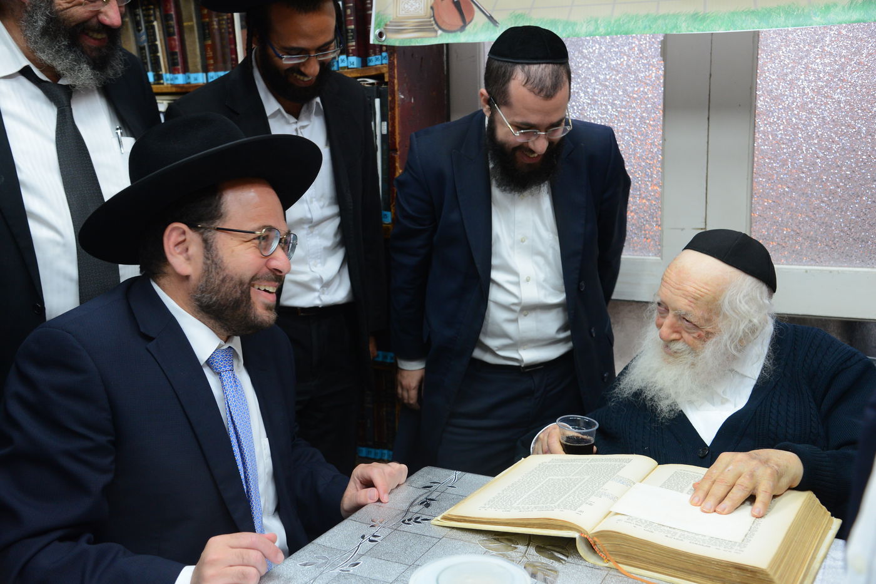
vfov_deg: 35.0
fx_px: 924
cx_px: 438
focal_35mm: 38
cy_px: 292
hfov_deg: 50.7
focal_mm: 38
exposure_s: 1/100
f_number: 5
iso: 1600
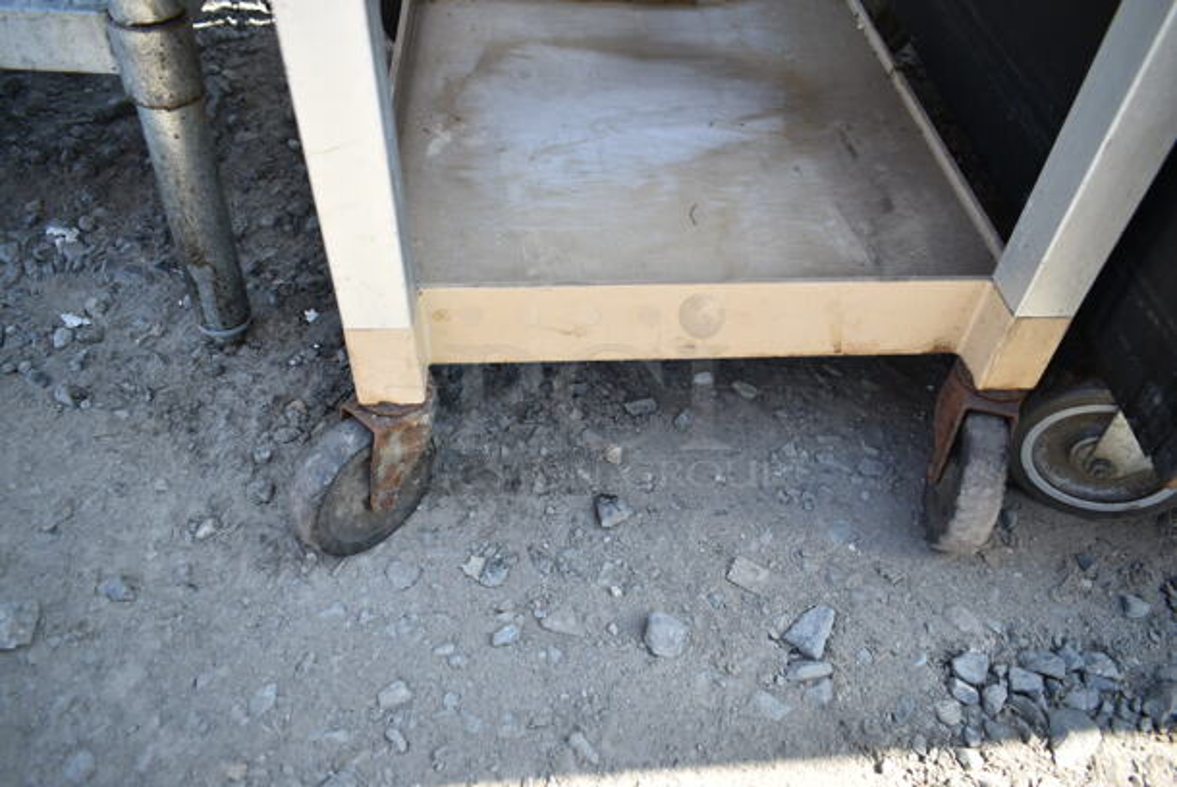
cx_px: 588
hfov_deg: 67.3
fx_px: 884
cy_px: 394
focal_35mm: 27
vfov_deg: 48.0
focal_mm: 18
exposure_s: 1/60
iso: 100
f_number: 4
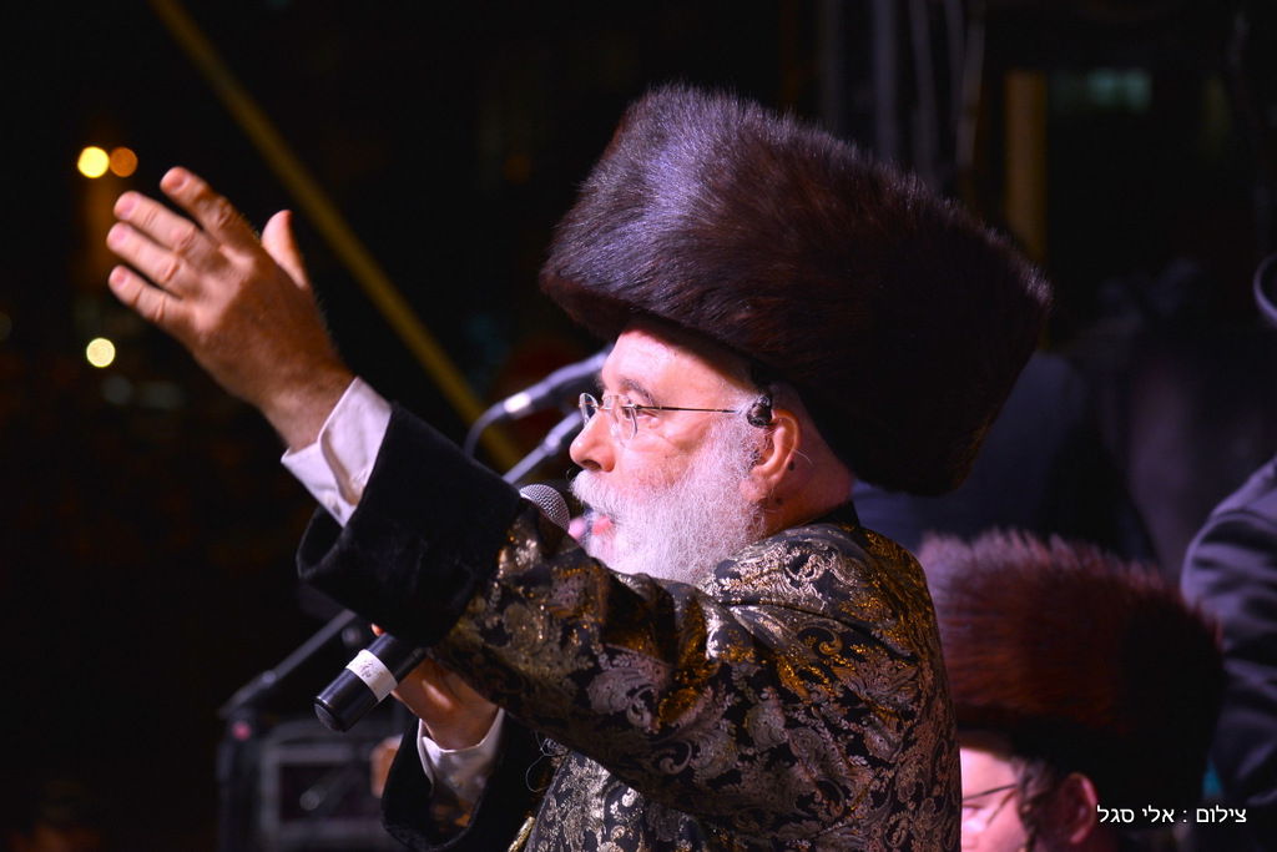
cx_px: 638
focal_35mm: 120
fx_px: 4257
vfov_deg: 11.4
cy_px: 426
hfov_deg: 17.1
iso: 1250
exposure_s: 1/160
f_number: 5
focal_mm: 120
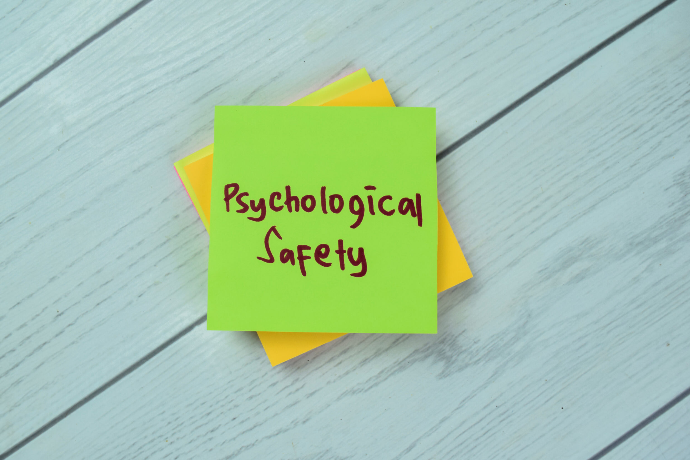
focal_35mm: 34
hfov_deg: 55.8
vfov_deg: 38.9
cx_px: 338
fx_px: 652
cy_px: 231
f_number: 7.1
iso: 800
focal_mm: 22
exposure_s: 1/100
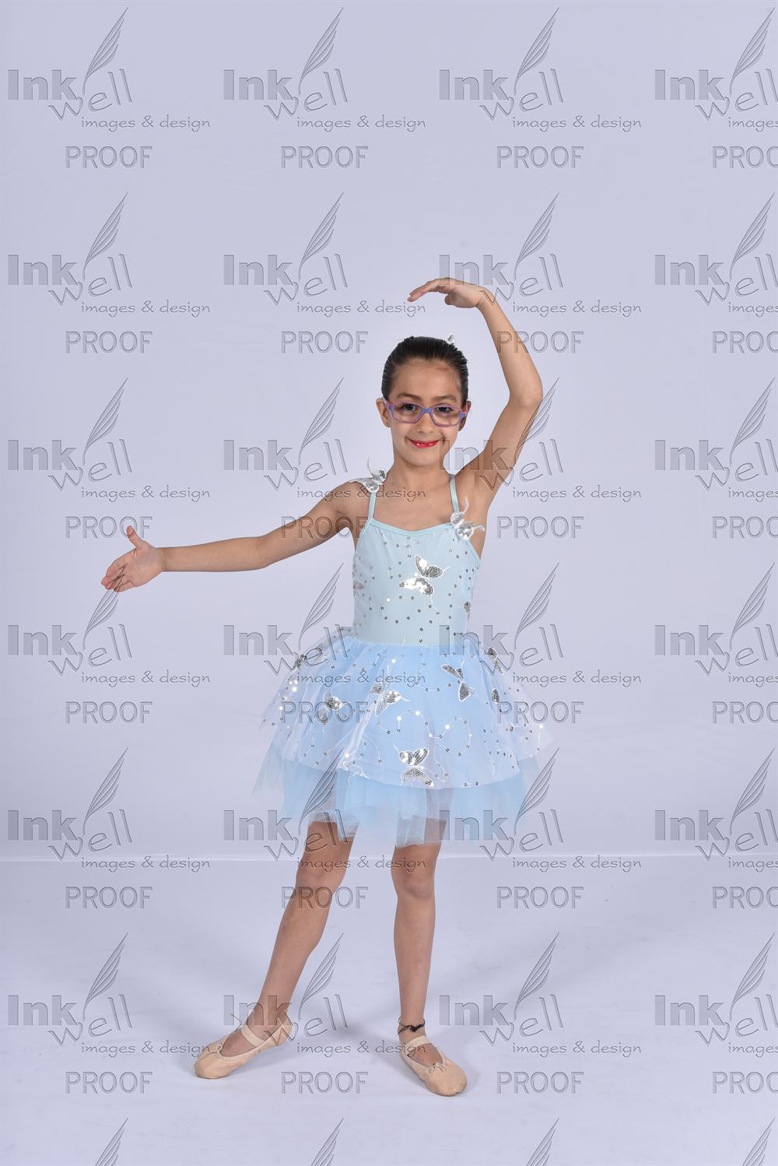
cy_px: 583
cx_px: 389
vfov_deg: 48.4
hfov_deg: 33.4
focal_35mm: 40
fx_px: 1295
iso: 250
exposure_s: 1/200
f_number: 8
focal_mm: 40
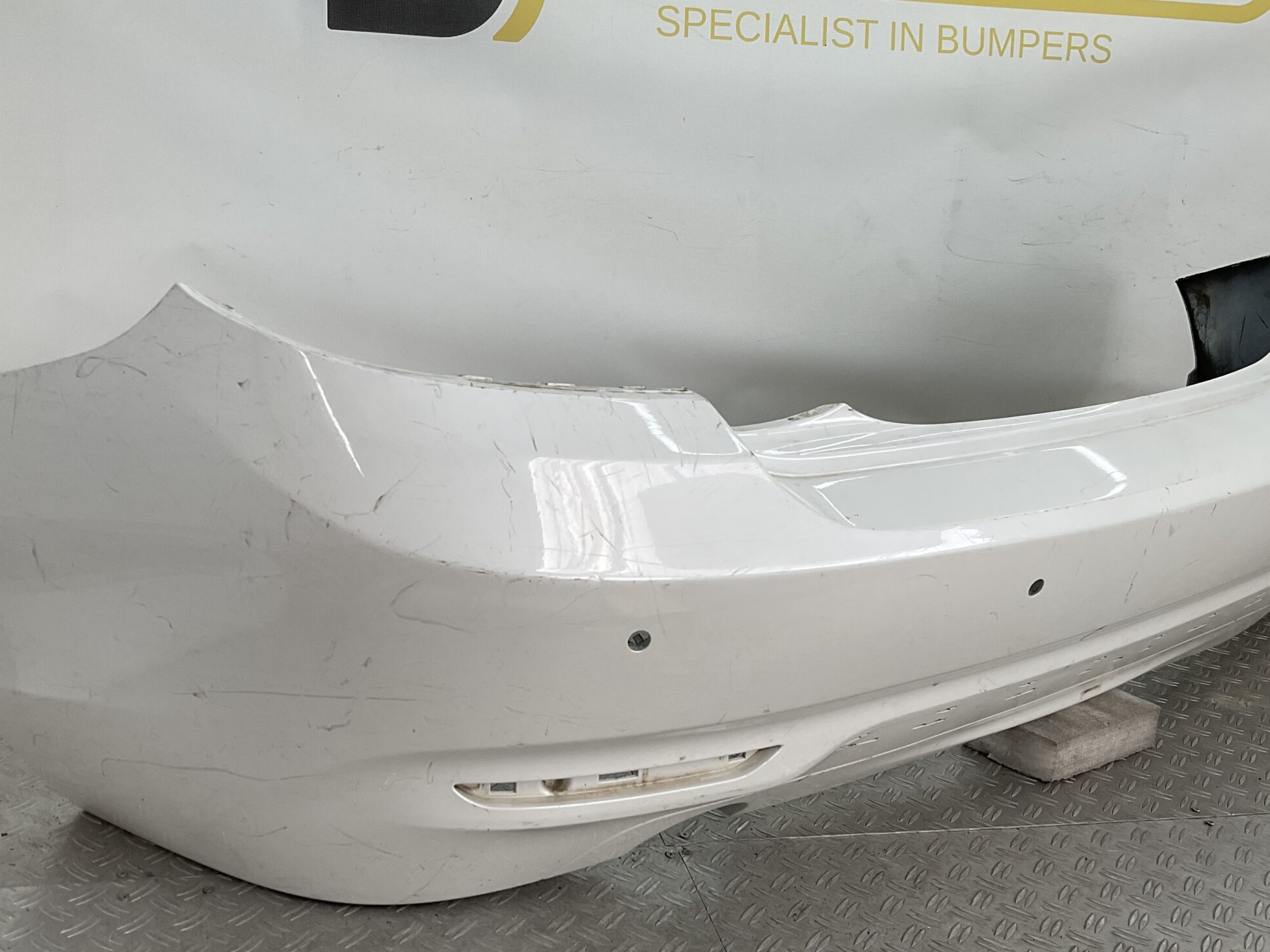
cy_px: 539
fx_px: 1394
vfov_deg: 37.6
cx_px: 616
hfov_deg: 49.0
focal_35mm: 38
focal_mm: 3
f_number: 1.8
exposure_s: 1/272
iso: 16
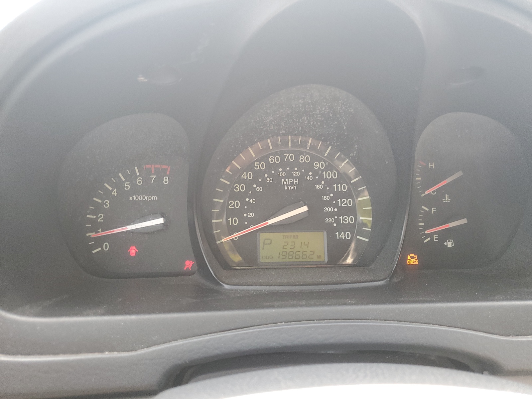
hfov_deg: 67.3
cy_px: 200
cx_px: 266
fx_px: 400
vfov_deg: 53.1
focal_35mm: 26
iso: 106
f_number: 1.5
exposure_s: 1/60.2
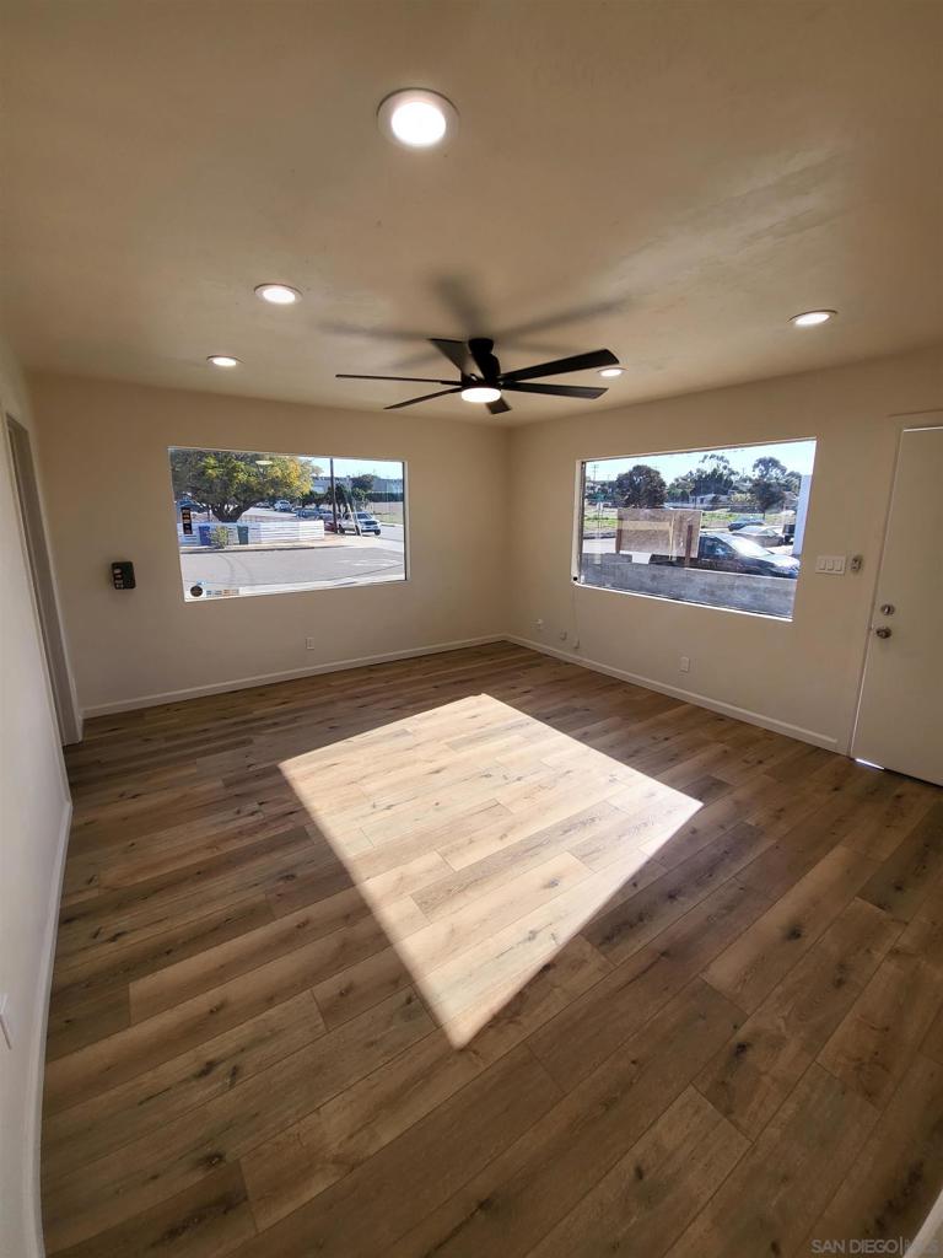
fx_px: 472
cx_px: 472
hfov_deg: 89.9
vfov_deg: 106.2
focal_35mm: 13
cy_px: 629
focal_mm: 1.74
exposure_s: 1/120
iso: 32
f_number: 2.2
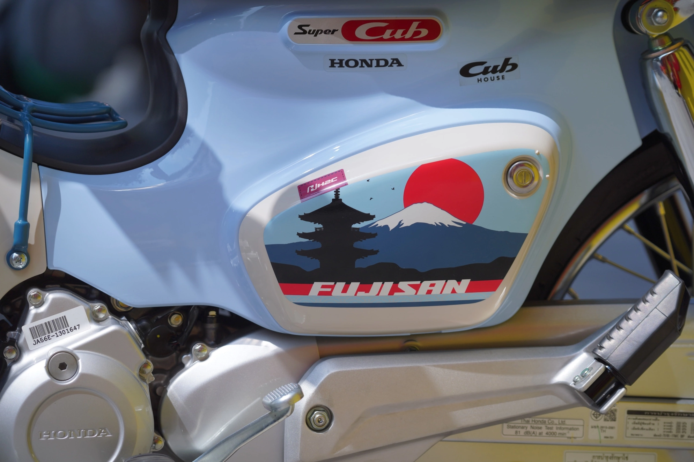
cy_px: 231
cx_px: 347
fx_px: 2641
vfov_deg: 10.0
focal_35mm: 137
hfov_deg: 15.0
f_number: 4
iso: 200
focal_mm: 137
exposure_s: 1/1600
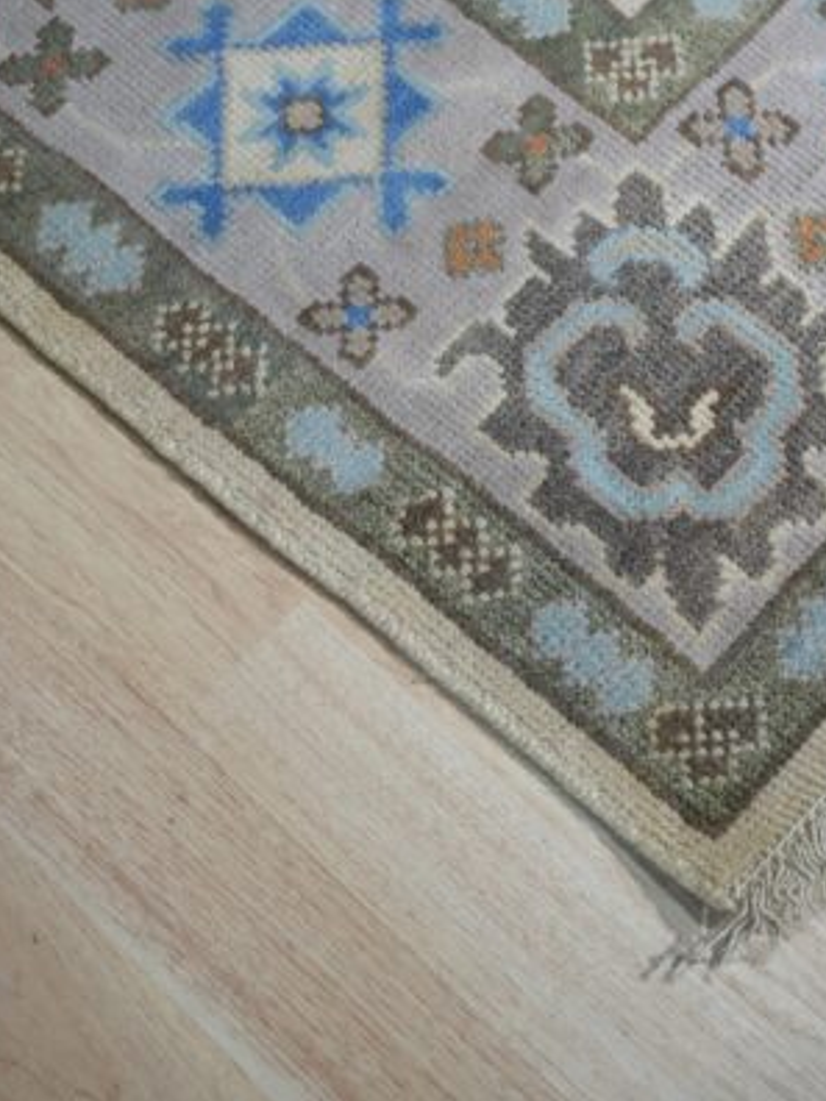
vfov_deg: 36.8
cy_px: 550
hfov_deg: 27.4
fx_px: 1655
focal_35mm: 52
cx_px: 667
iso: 800
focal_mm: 35.7
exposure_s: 1/160
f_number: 5
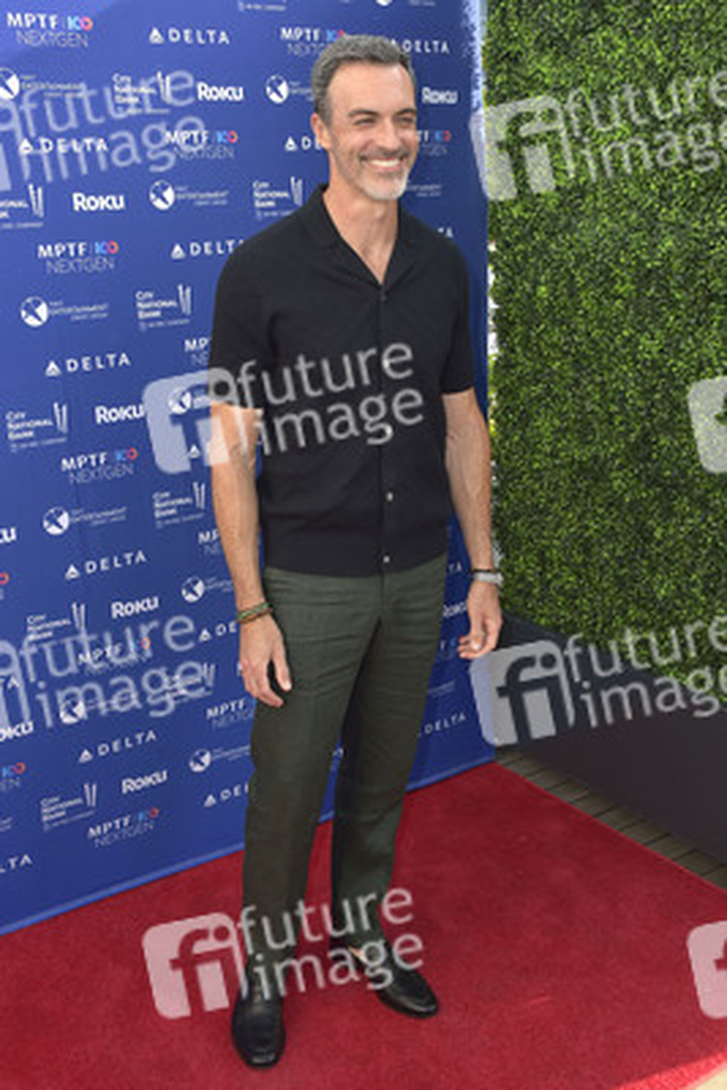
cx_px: 364
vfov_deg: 53.1
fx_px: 1089
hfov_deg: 36.9
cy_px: 545
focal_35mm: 36
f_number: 8
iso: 250
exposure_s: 1/250
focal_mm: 36
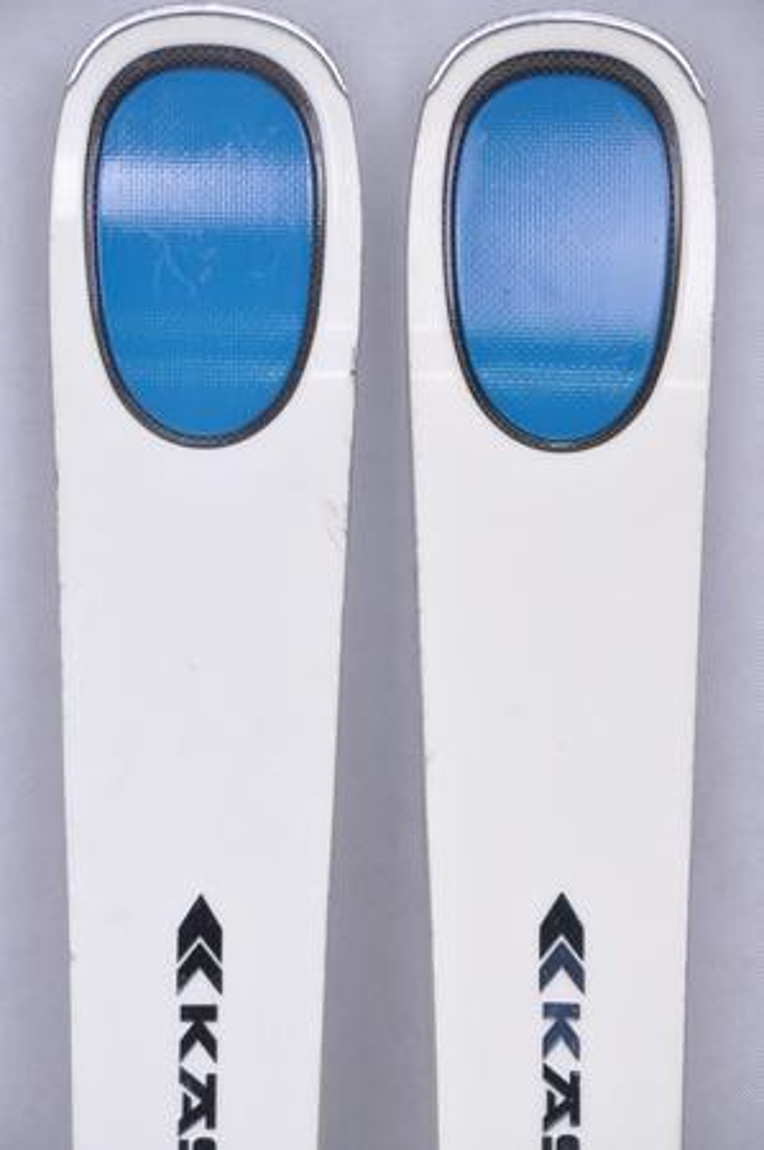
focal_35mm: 158
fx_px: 5025
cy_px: 575
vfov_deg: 13.1
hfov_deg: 8.7
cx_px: 382
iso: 3200
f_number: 8
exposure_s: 1/125
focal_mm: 105
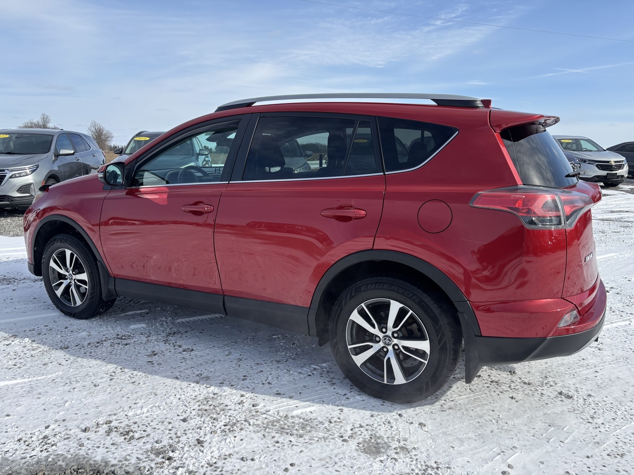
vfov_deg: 53.1
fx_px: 476
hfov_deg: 67.3
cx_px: 317
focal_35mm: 26
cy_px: 238
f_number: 1.6
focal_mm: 5.96
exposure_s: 1/3021
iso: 50
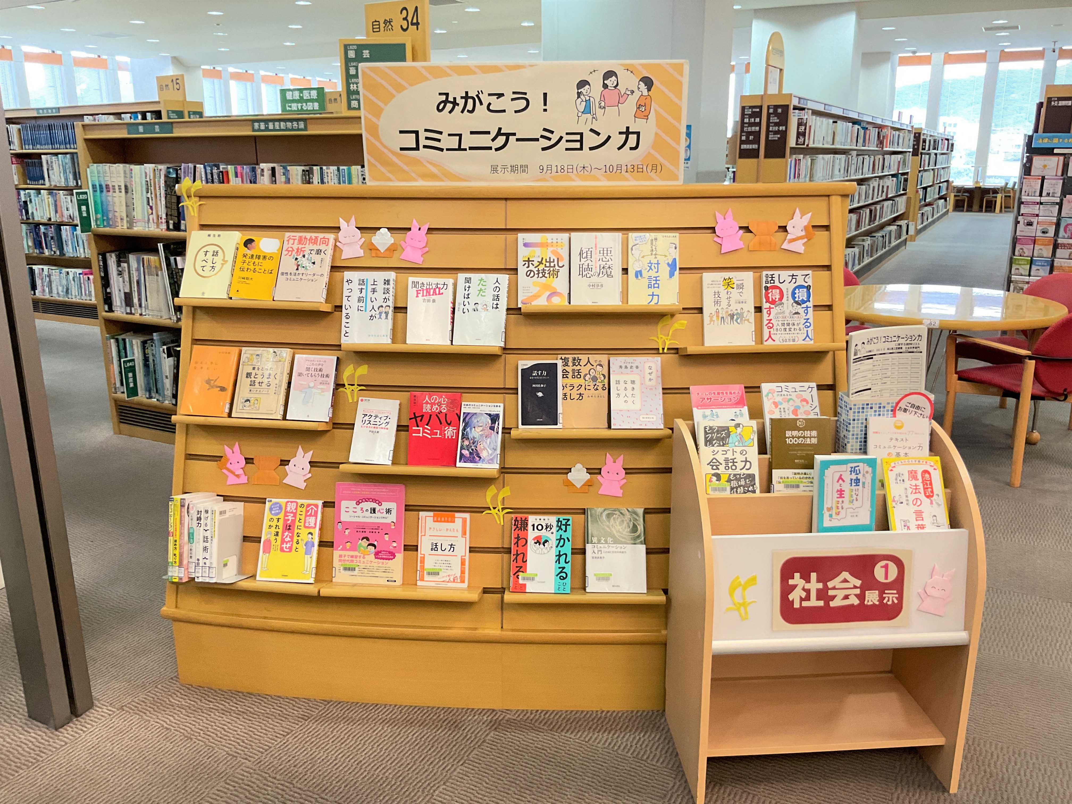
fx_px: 898
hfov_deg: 61.7
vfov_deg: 48.2
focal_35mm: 29
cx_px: 536
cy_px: 402
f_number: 1.8
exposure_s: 1/60
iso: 160
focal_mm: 3
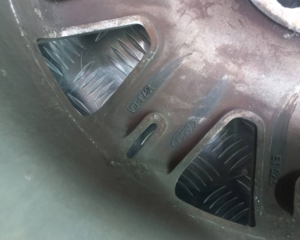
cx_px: 160
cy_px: 119
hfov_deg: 64.0
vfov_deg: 53.2
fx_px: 240
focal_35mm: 27
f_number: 1.8
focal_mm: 4.6
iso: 320
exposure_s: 1/33
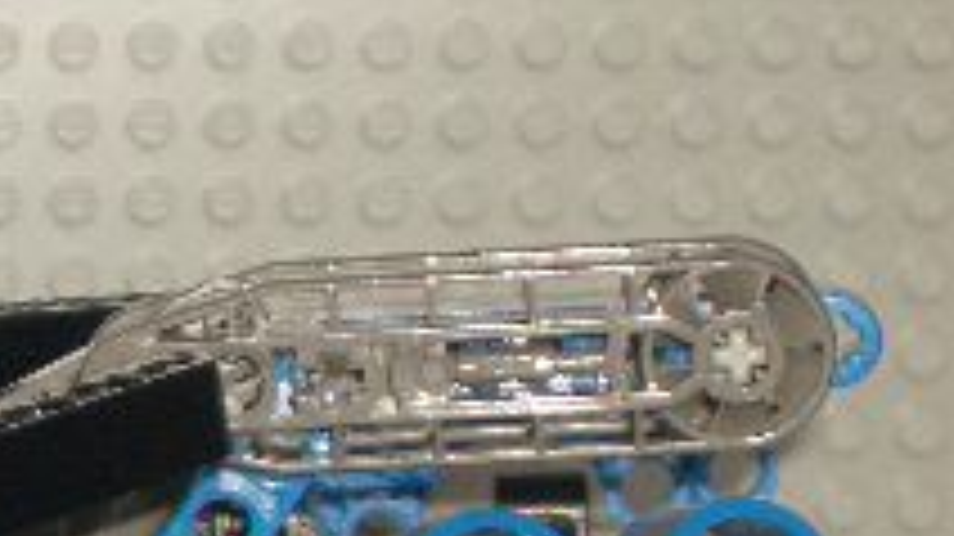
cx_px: -446
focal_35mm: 289
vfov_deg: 4.2
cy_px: 635
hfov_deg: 7.4
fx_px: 7307
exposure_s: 1/60
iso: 100
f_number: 4.4
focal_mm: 14.6
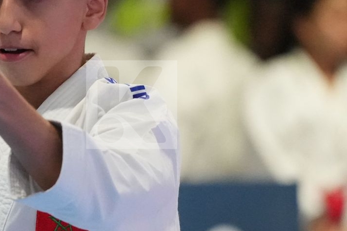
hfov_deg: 2.7
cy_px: 105
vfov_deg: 1.8
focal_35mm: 759
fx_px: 7315
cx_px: -34
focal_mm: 200
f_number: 2.8
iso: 6400
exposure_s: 1/500
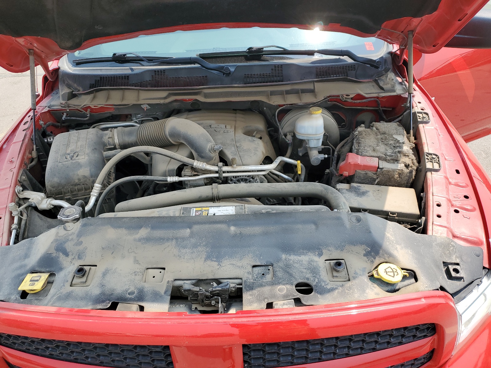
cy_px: 184
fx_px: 369
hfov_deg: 67.3
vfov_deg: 53.1
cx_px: 246
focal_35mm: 26
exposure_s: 1/1429
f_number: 1.5
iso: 50
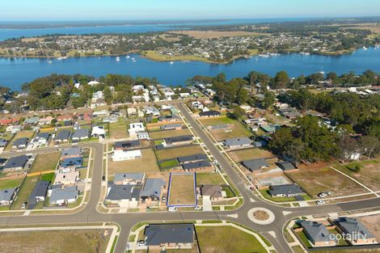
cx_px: 190
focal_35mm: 29
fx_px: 306
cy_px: 126
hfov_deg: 63.7
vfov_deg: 44.9
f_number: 2.8
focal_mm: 10.57
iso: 100
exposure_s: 1/1250
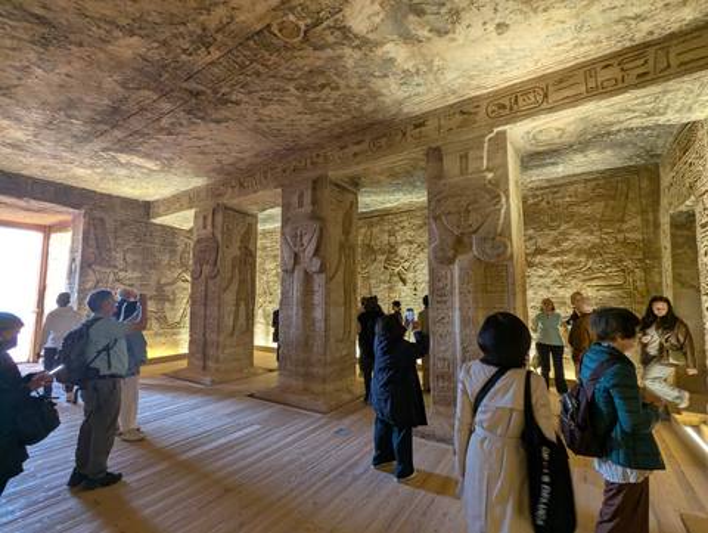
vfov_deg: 78.2
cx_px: 354
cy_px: 266
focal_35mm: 16
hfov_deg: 94.4
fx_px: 328
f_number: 2.2
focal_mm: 2.35
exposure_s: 1/35.5
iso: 132
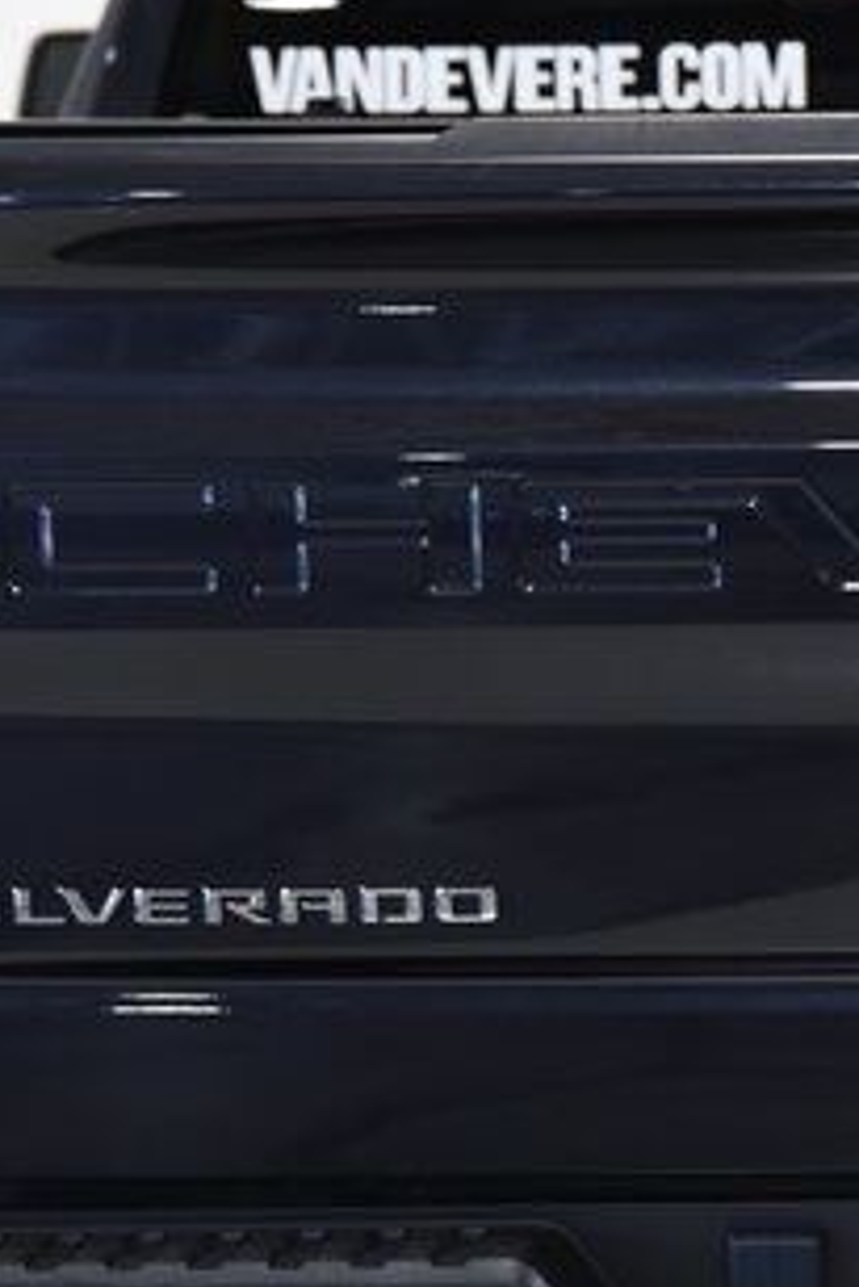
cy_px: 851
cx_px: 1136
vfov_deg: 9.5
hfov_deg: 6.3
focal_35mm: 217
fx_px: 7757
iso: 1600
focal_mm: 65
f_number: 4
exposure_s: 1/80
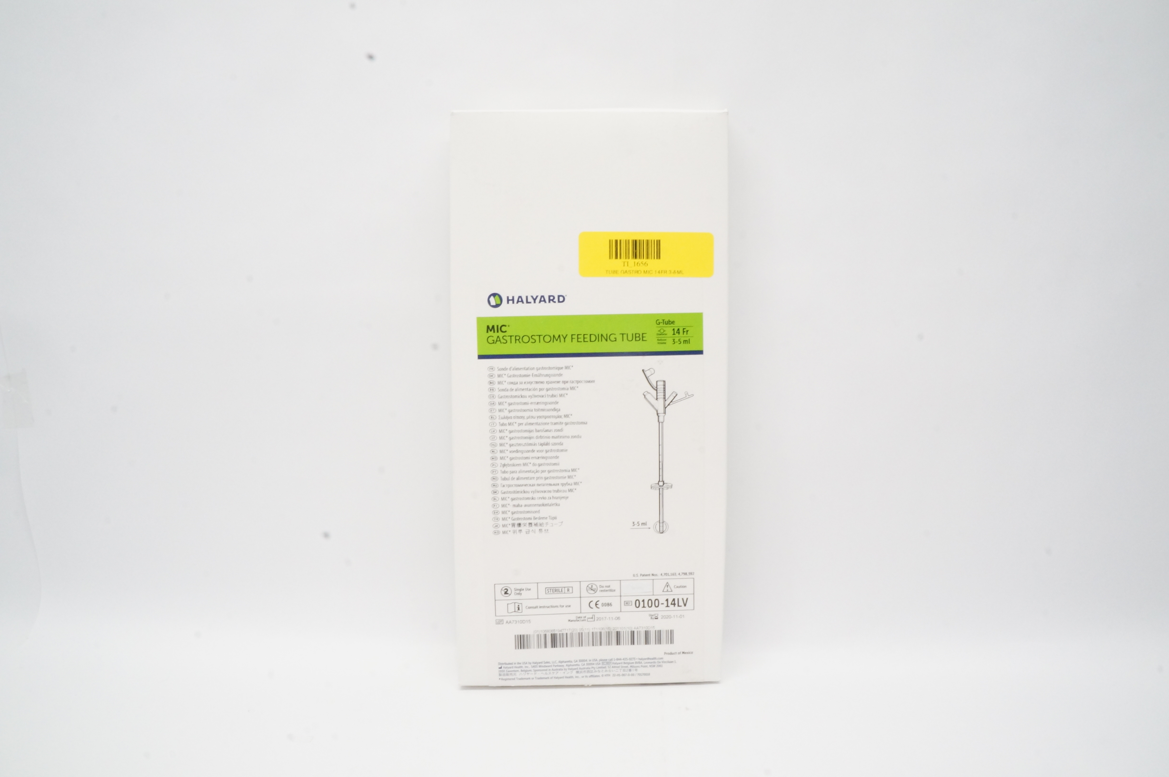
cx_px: 584
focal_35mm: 27
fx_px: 876
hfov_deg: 67.4
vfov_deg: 47.8
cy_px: 388
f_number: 22
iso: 1600
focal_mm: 18
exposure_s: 1/10
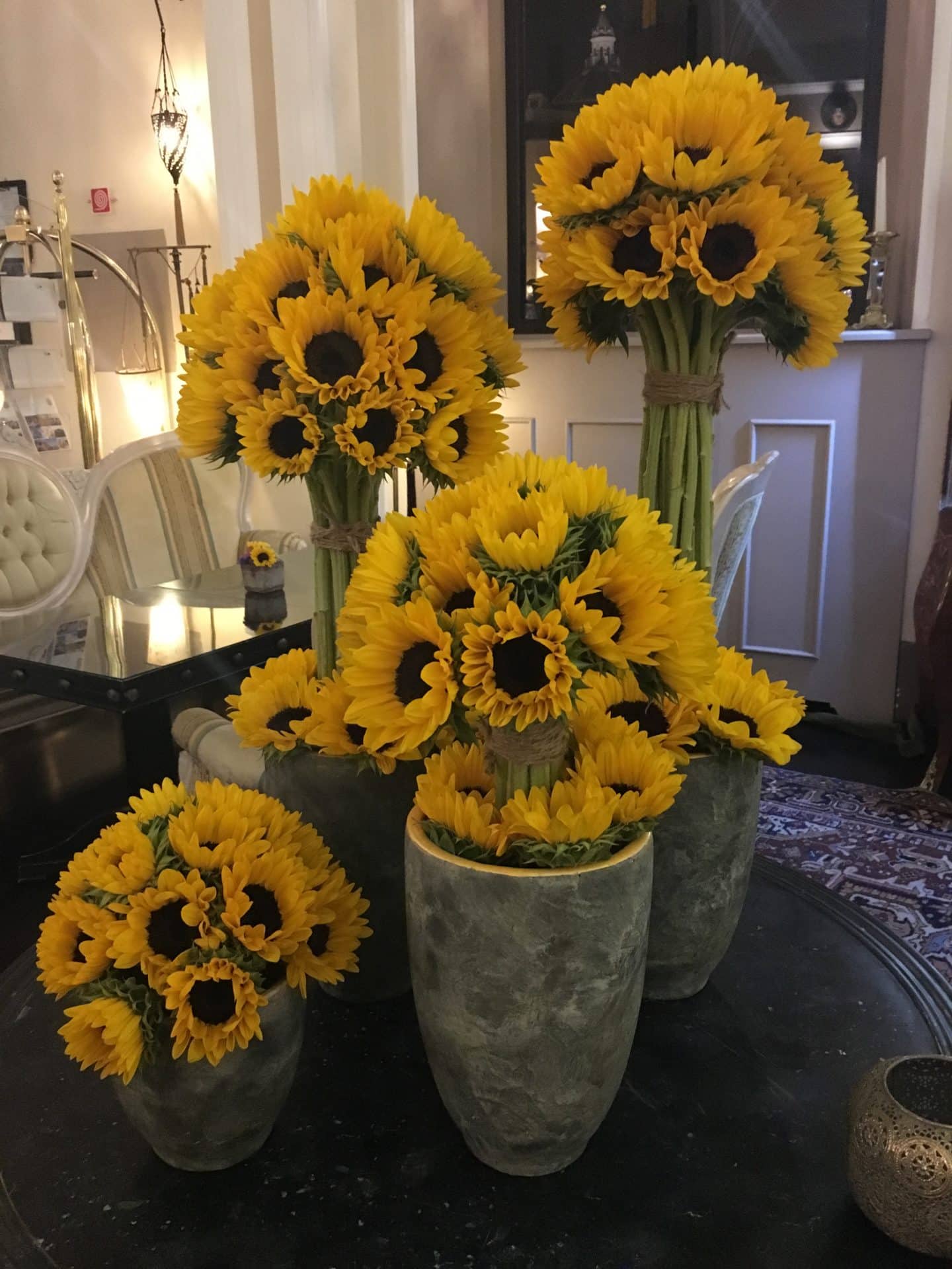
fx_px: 1063
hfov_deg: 48.2
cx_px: 476
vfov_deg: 61.7
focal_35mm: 29
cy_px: 634
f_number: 2.2
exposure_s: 1/17
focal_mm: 4.15
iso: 320
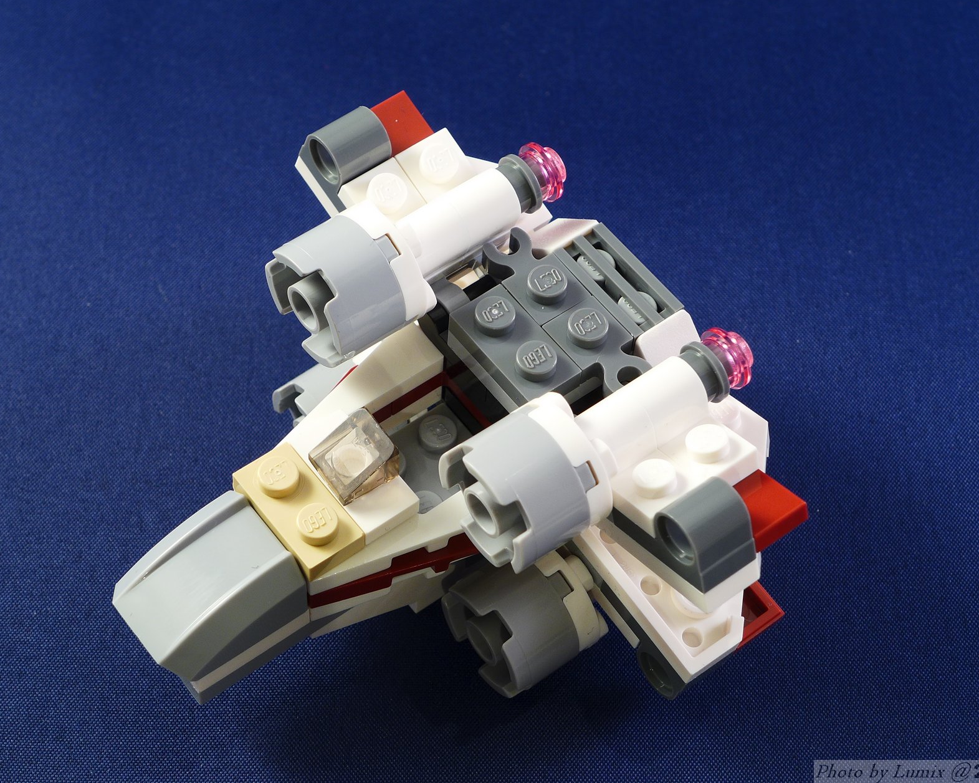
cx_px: 439
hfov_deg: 24.1
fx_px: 2288
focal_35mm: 79
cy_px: 391
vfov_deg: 19.4
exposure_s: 1/2
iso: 80
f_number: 4
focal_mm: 13.7
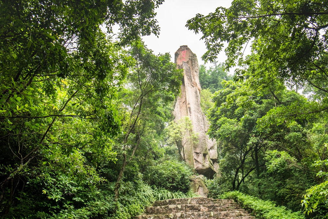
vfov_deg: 42.4
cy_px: 112
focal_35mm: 31
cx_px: 170
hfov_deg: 60.3
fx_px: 283
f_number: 13
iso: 500
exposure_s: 1/100
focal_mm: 29
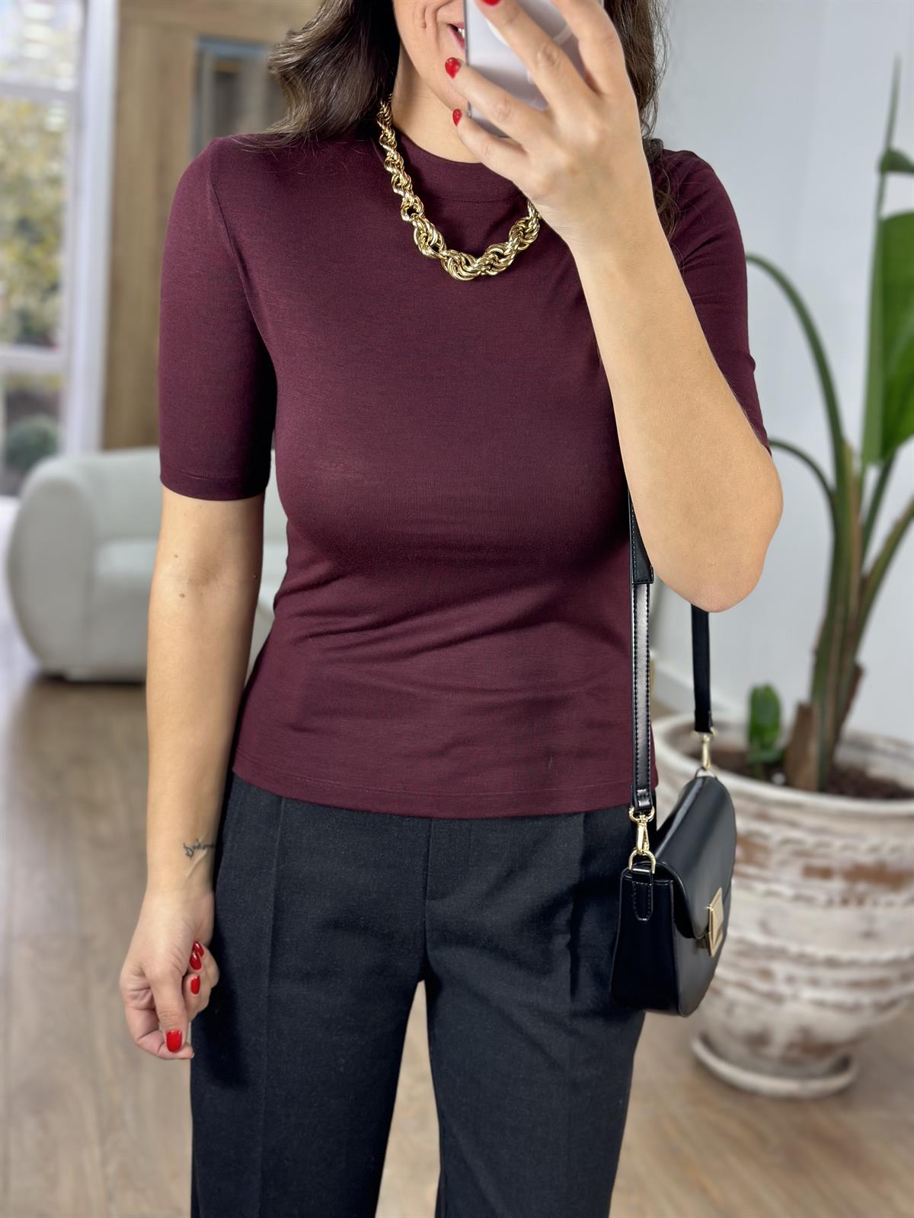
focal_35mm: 48
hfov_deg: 30.3
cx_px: 457
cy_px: 609
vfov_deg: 39.7
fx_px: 1690
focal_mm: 6.86
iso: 100
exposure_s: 1/100
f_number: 1.78
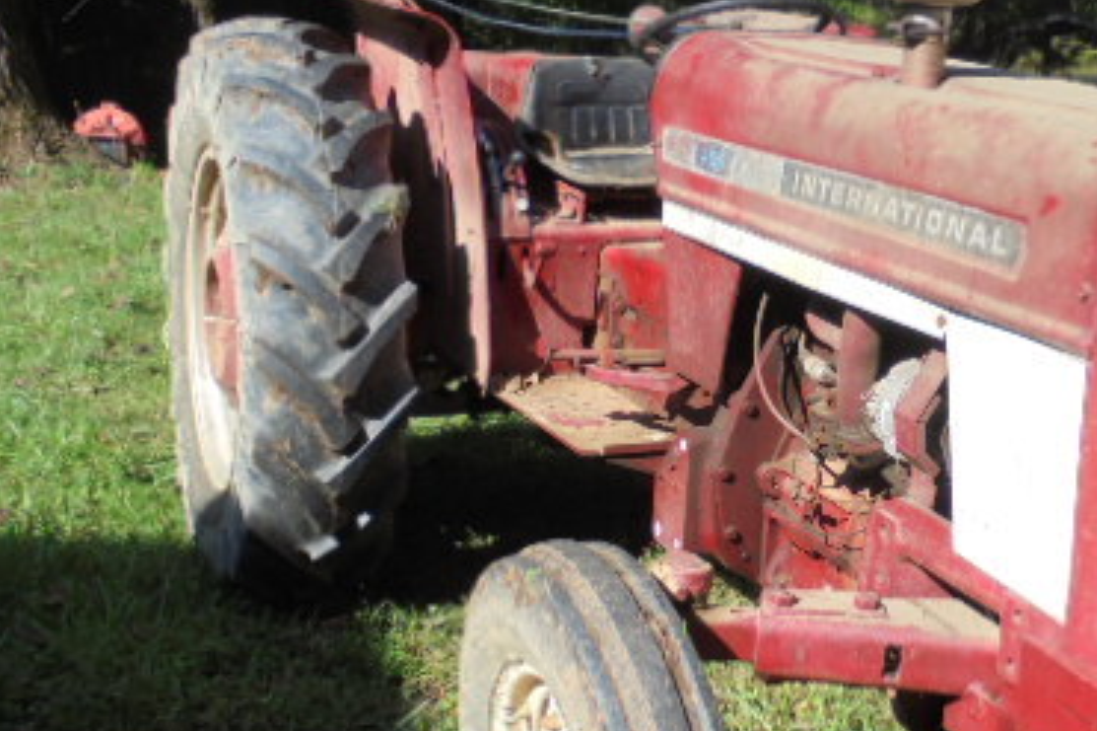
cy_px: 462
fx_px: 1584
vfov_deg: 25.9
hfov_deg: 37.6
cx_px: 772
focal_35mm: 52
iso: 100
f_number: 3.7
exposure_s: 1/500
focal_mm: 5.3
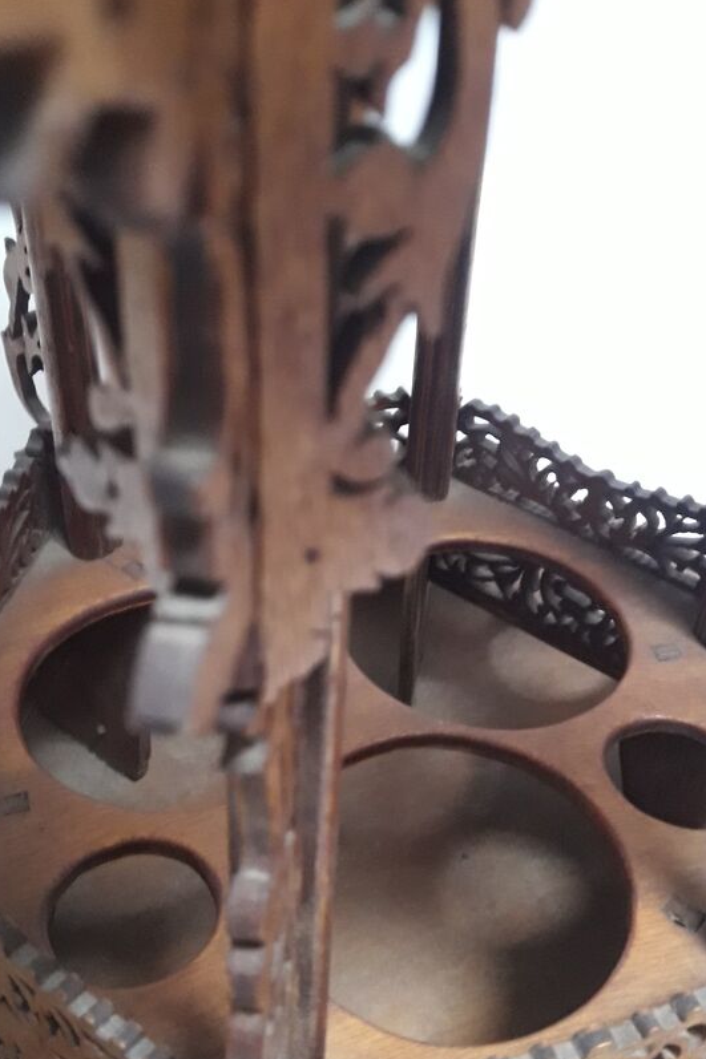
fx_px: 1148
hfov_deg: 34.2
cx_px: 390
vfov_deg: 49.5
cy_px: 587
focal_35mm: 39
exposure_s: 1/17
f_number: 1.9
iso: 400
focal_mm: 3.7
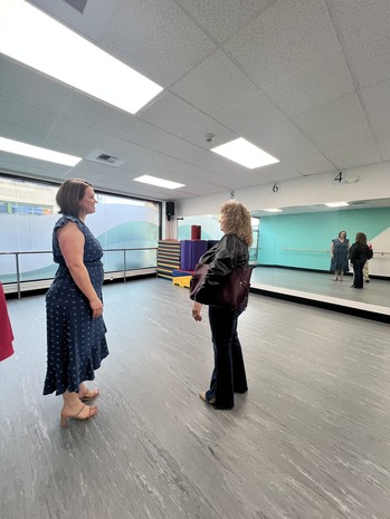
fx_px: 195
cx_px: 195
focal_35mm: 13
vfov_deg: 106.2
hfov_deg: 89.9
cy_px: 260
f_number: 1.8
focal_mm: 1.57
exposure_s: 1/120
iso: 80
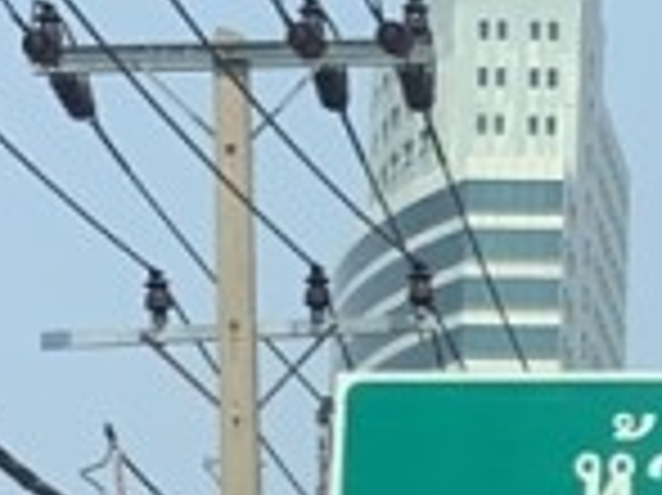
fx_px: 6917
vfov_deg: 4.0
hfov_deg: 5.3
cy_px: 1080
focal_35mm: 362
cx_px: 1410
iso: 16
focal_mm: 6
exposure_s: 1/358
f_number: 2.4
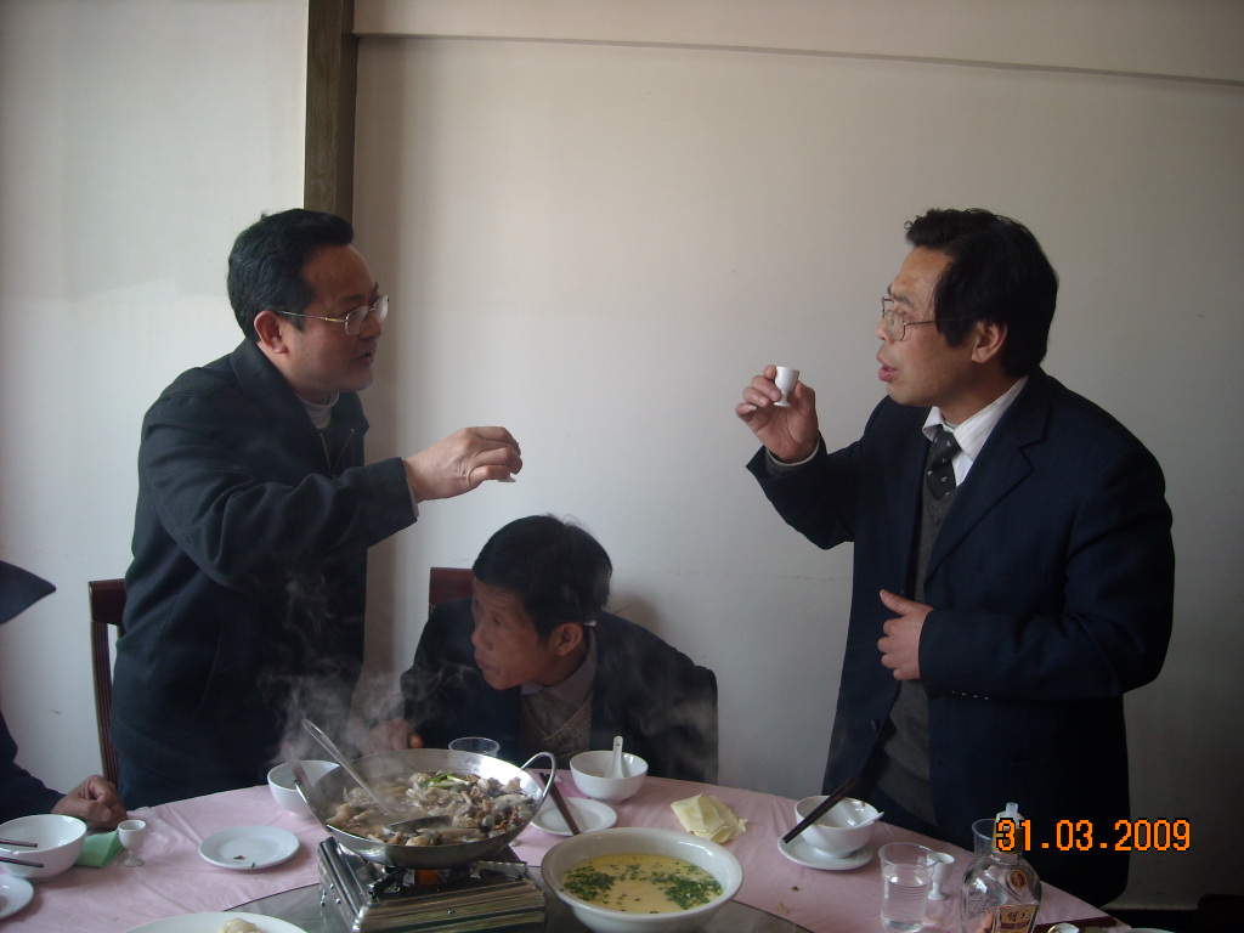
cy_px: 466
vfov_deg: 40.7
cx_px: 622
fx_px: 1258
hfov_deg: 52.6
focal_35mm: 35
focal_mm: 5.7
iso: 80
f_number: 2.8
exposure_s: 1/60
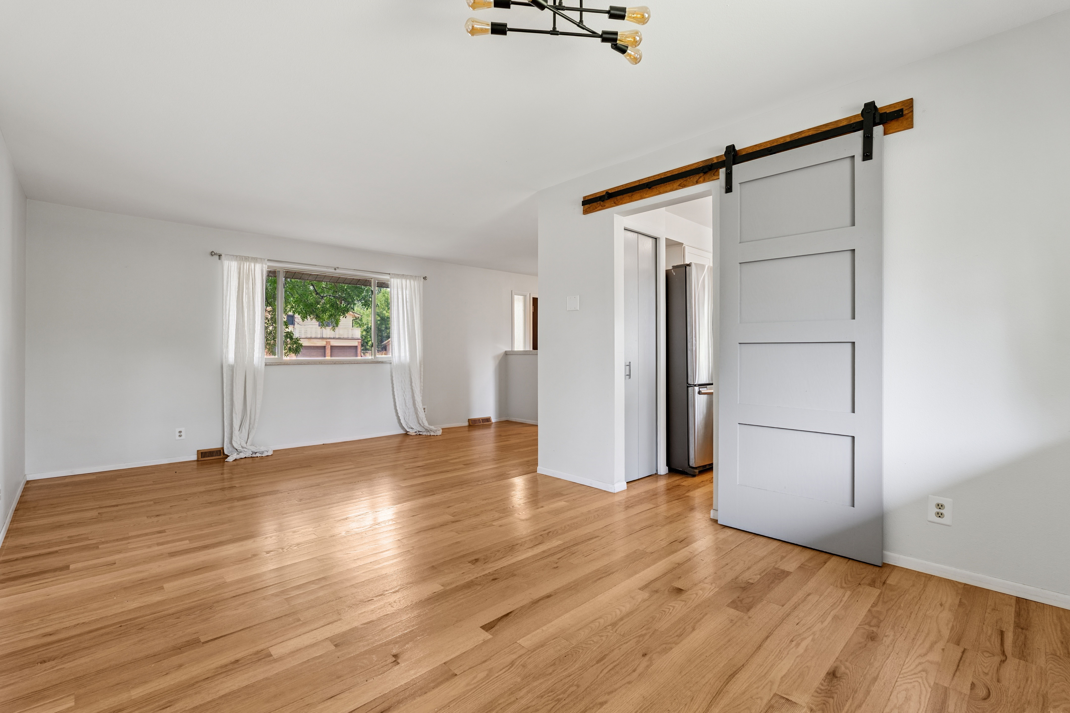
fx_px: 476
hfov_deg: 96.7
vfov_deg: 73.7
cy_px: 356
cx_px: 535
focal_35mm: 16
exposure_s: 1/8
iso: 400
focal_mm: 16
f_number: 8
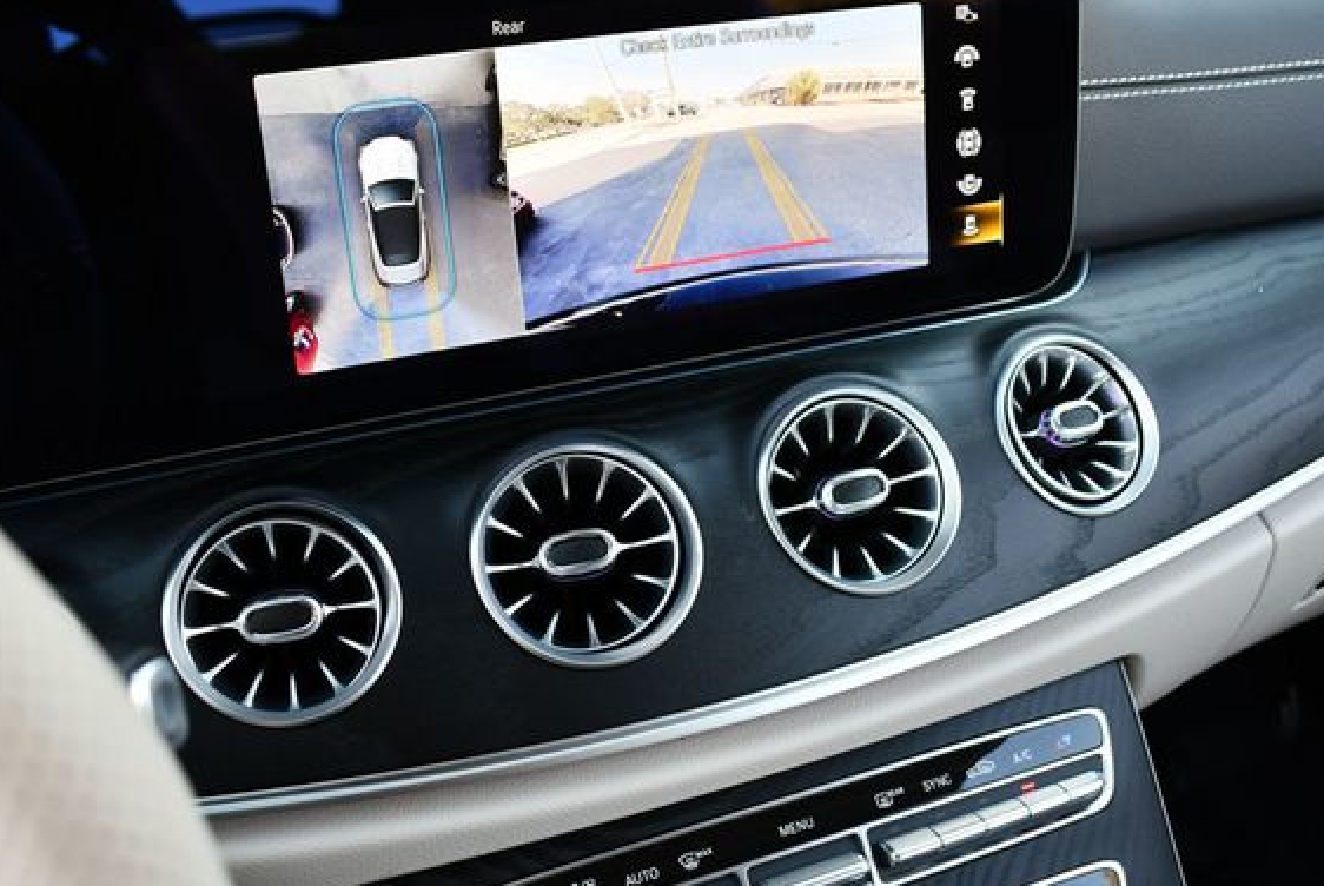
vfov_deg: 32.7
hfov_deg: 47.3
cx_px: 700
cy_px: 419
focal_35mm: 41
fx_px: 1509
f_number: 3.5
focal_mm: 18
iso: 640
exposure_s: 1/250
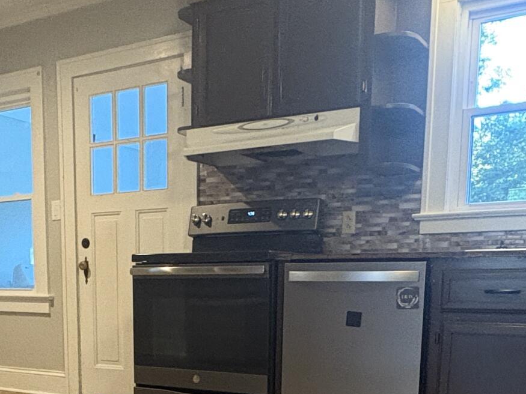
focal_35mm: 48
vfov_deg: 28.4
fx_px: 729
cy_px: 395
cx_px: 161
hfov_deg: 39.0
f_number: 2.2
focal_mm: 2.22
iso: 500
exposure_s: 1/60
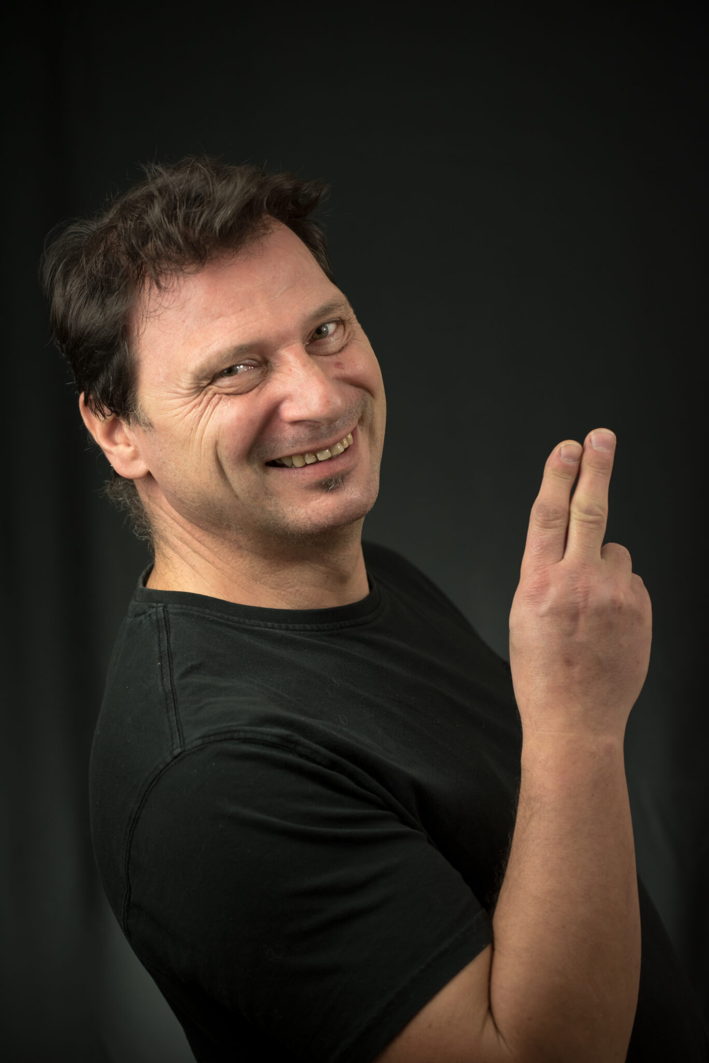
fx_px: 3099
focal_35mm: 105
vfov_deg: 19.4
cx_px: 354
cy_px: 532
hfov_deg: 13.1
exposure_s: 1/200
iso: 1100
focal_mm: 105
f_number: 4
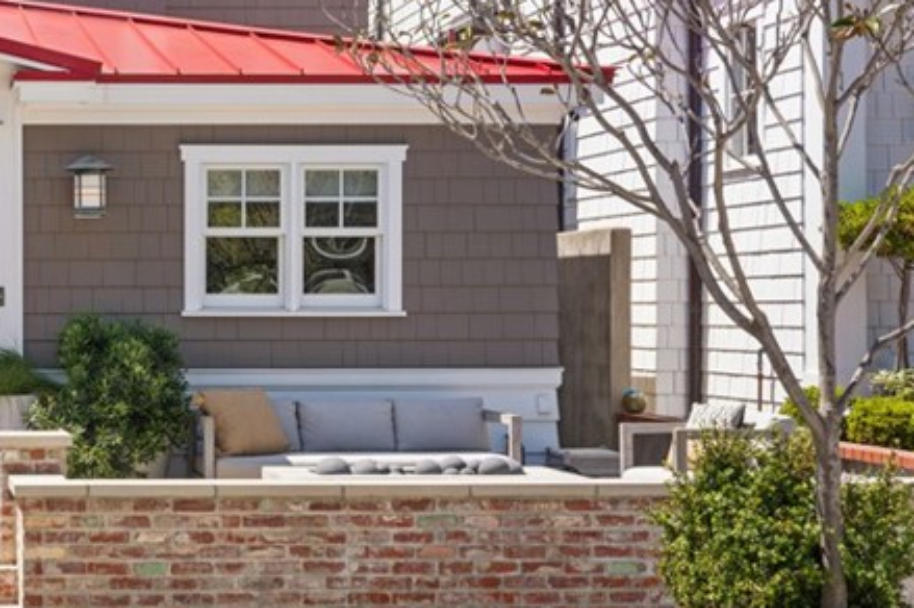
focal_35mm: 77
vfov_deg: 17.7
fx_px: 1953
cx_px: -77
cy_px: 293
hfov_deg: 24.6
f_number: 9
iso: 80
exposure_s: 1/80
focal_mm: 33
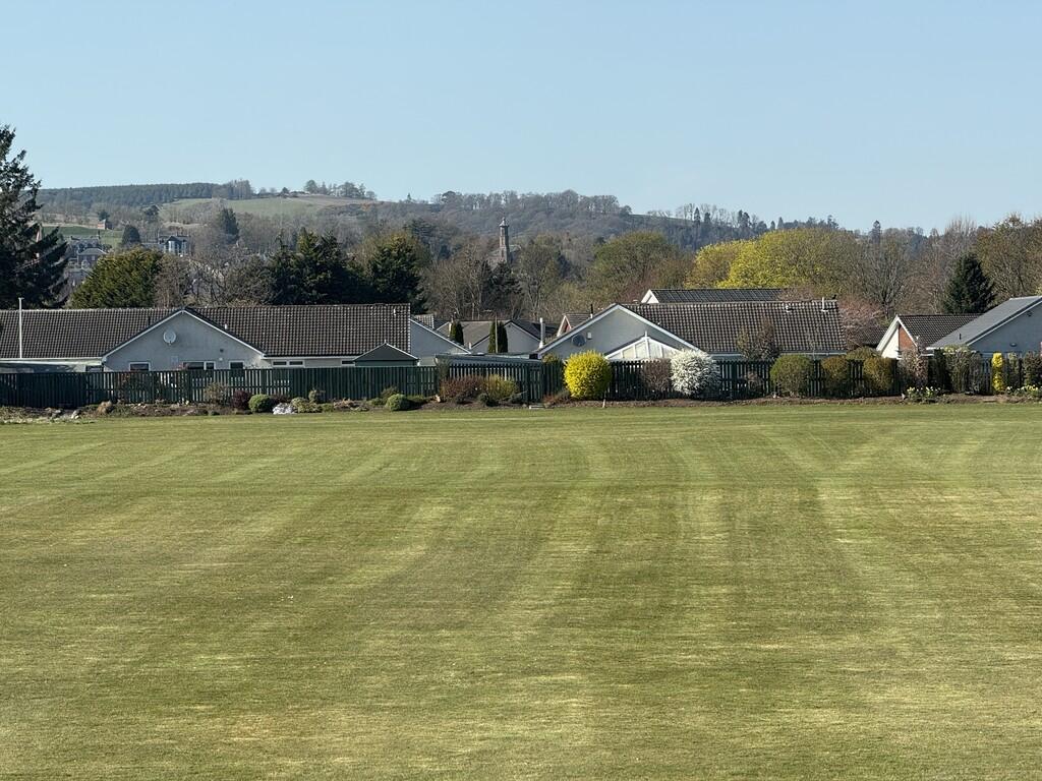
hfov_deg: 16.4
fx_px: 3612
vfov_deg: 12.3
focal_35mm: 120
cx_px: 521
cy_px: 390
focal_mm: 15.66
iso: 50
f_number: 2.8
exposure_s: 1/767
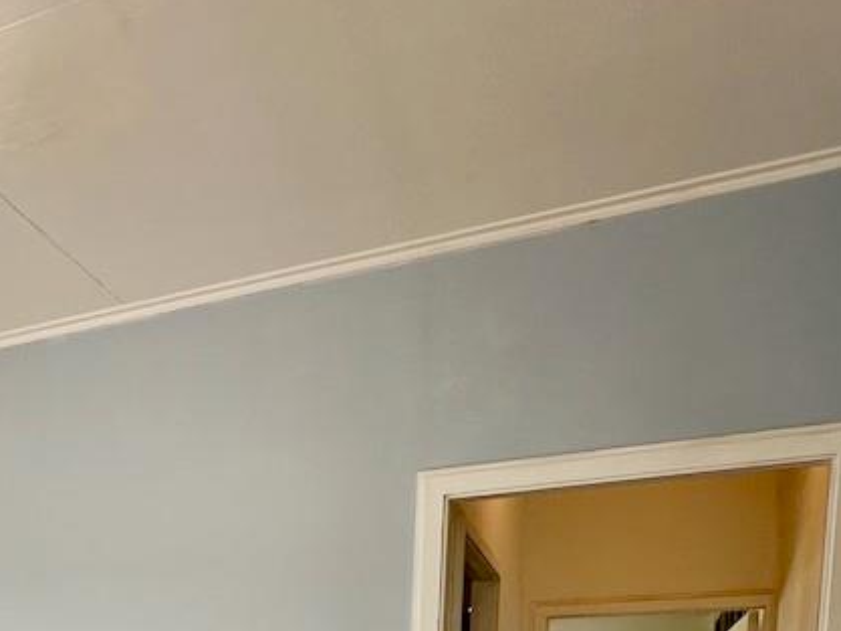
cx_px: 79
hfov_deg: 40.4
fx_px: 1045
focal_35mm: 43
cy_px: 861
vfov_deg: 27.1
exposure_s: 1/127
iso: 40
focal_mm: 2.22
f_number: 2.2
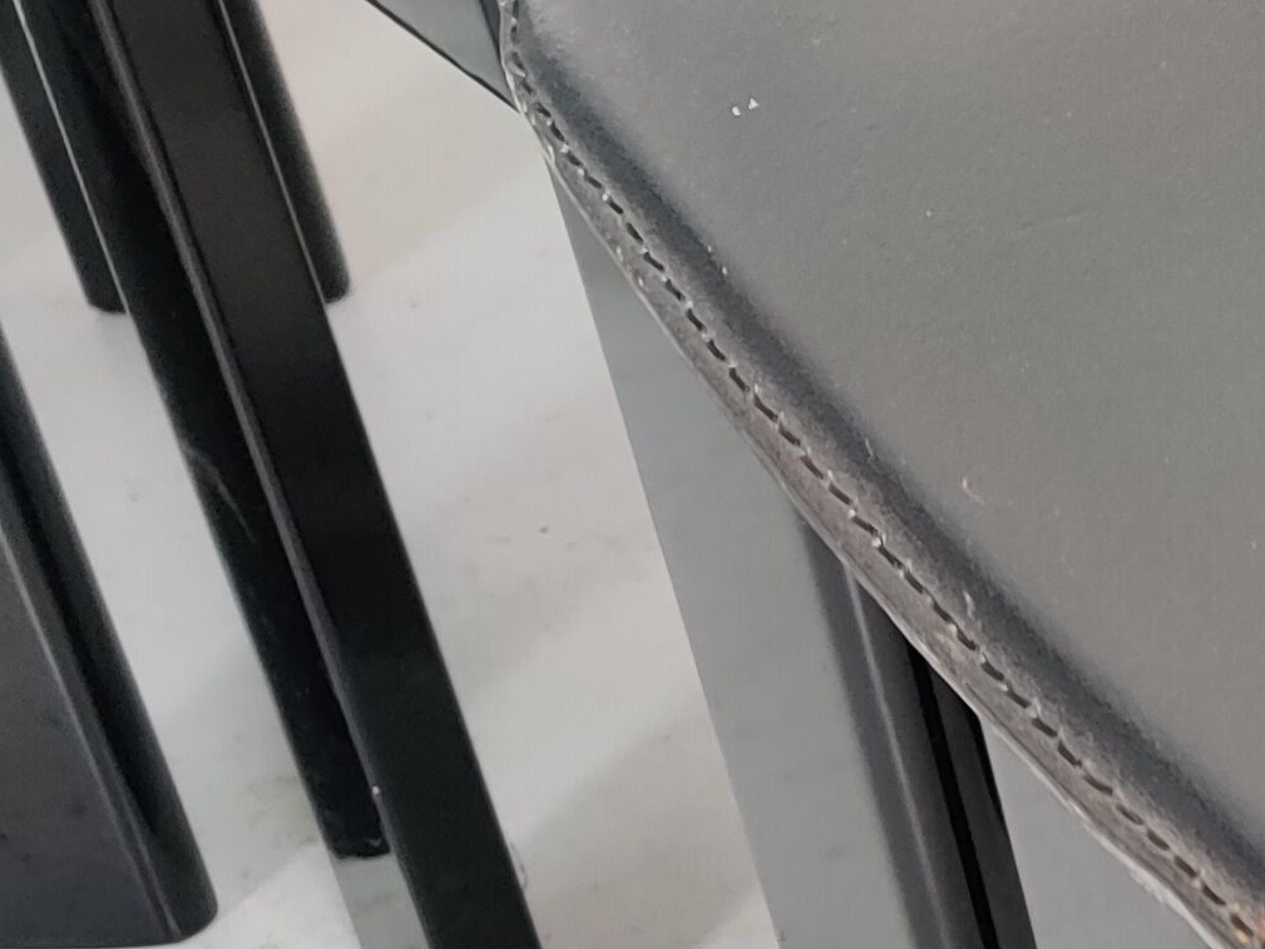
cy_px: 458
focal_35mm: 107
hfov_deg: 15.3
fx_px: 3911
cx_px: 2421
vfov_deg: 13.8
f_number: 1.65
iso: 160
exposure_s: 1/50
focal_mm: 4.75
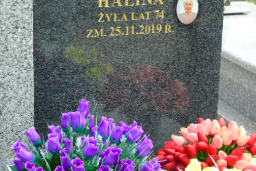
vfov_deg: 15.8
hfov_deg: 23.6
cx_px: 103
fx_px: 612
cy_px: 36
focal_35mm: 86
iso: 80
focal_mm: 9.6
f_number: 4.3
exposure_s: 1/250
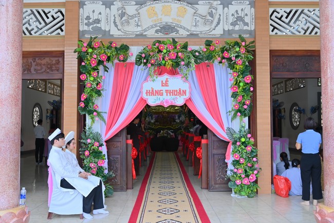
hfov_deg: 55.8
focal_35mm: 34
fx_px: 315
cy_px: 112
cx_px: 167
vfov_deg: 38.9
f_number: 6.3
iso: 200
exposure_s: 1/125
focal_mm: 34
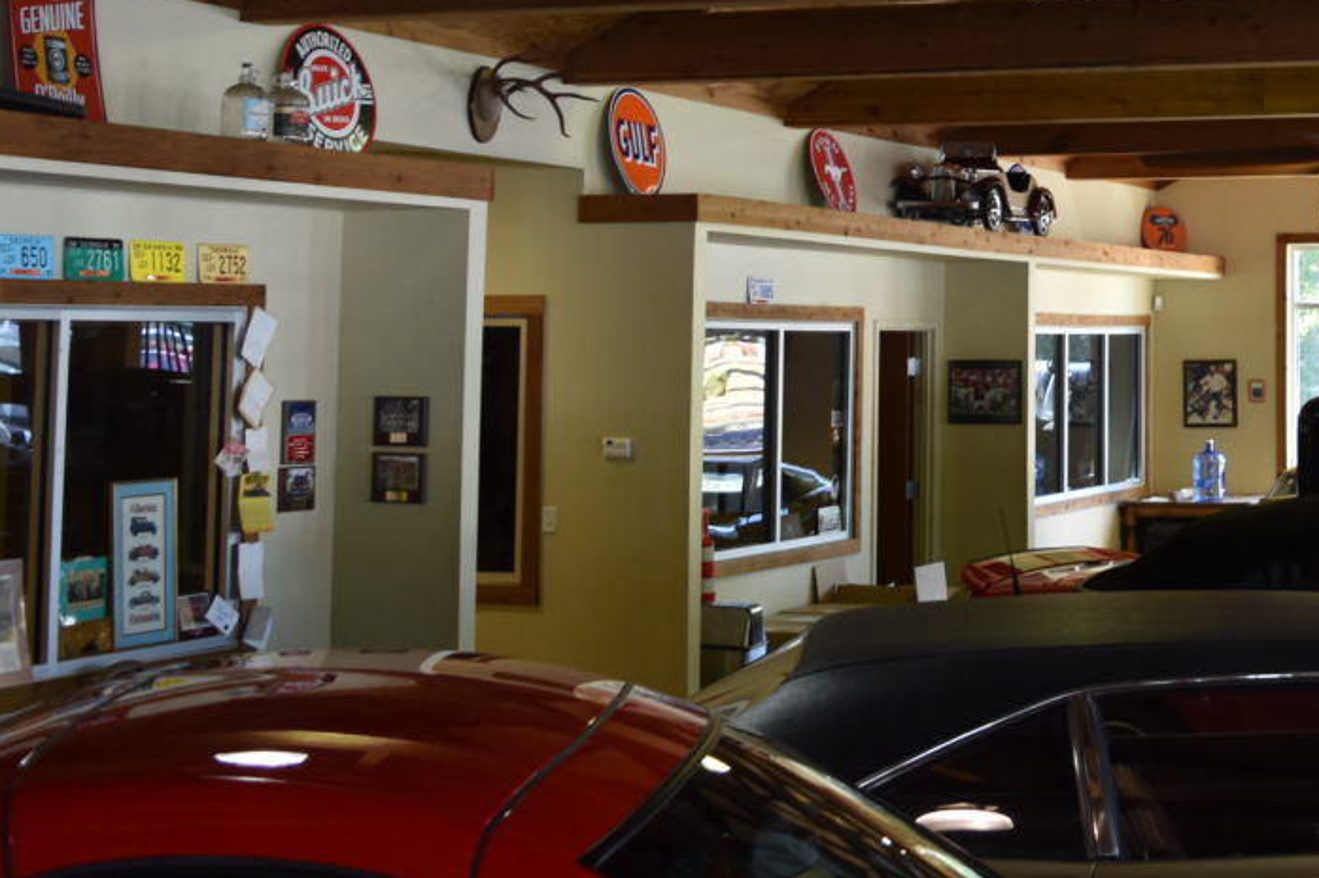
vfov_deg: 20.1
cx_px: 1357
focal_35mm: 66
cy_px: 51
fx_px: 2417
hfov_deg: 28.4
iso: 200
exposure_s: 1/40
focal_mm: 20
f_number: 5
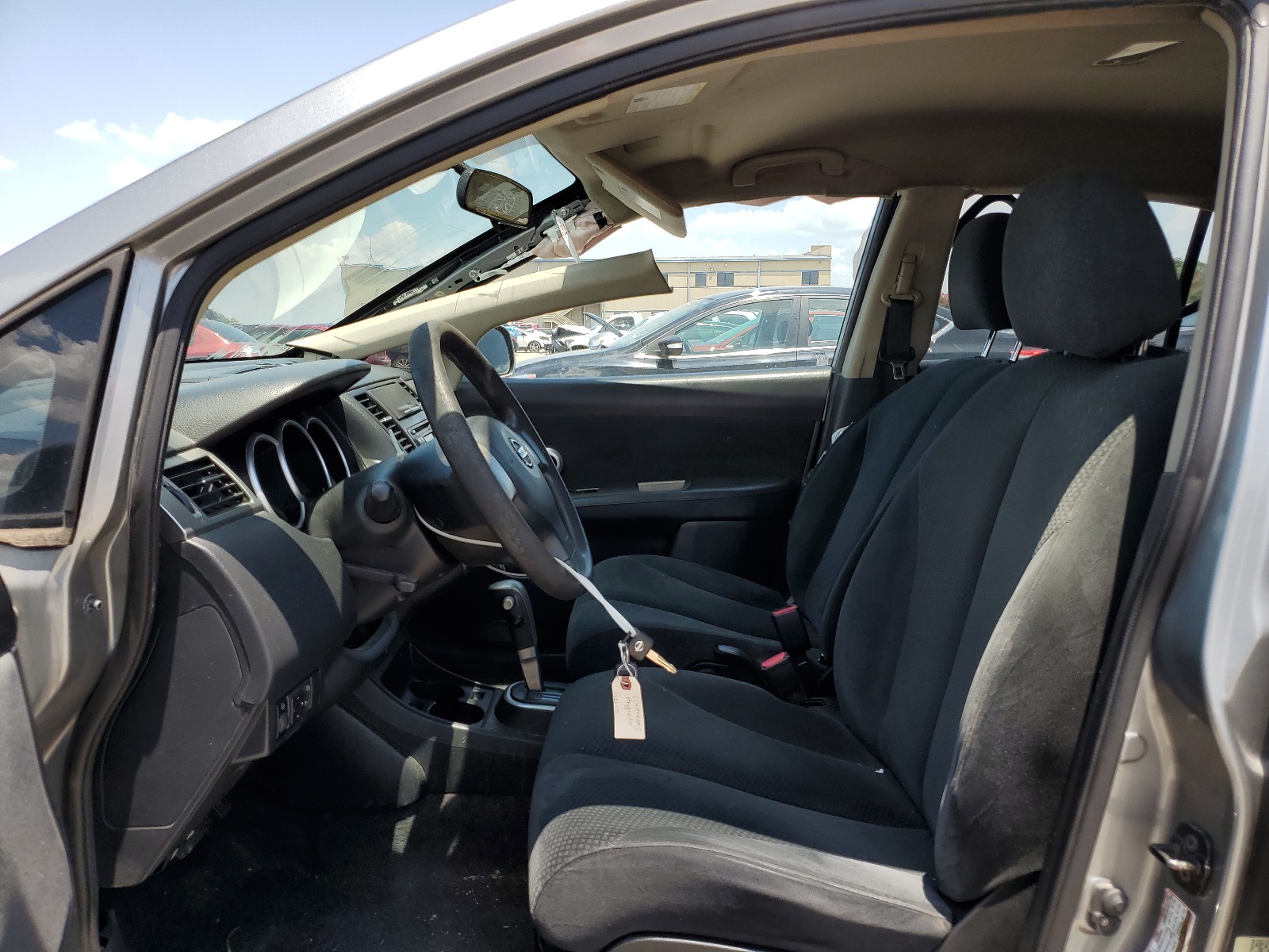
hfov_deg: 67.3
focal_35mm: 26
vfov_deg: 53.1
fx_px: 953
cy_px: 476
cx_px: 634
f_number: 1.5
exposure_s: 1/1429
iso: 50
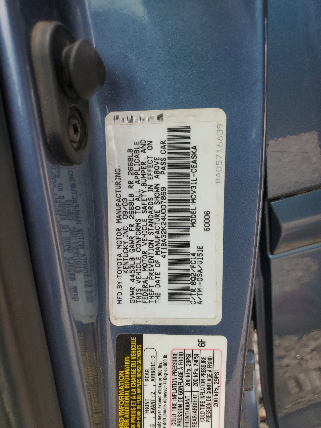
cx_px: 160
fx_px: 321
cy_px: 214
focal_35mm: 26
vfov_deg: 67.3
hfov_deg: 53.1
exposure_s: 1/556
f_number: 1.5
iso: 50
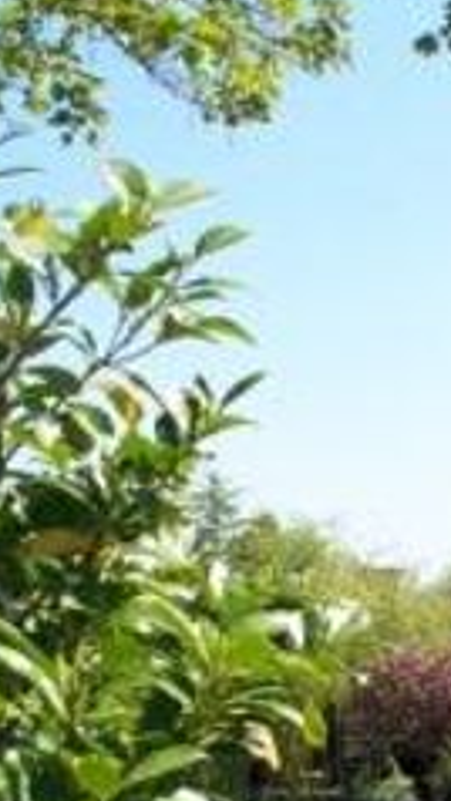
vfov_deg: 21.3
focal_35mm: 99
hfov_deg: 11.6
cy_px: 653
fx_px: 2103
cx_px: 730
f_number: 5
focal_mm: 7.54
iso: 80
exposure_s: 1/250
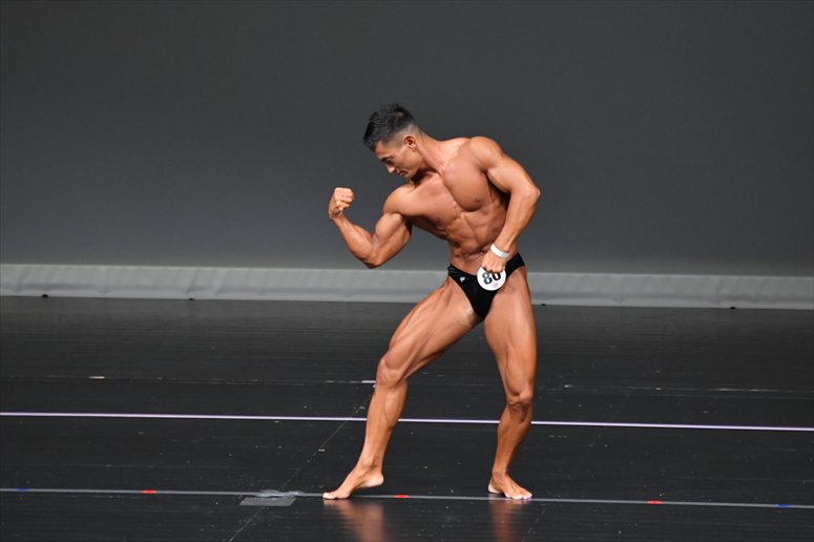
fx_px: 8475
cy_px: 271
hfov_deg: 5.5
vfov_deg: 3.7
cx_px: 407
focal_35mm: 375
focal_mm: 250
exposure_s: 1/400
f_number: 5.6
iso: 4000
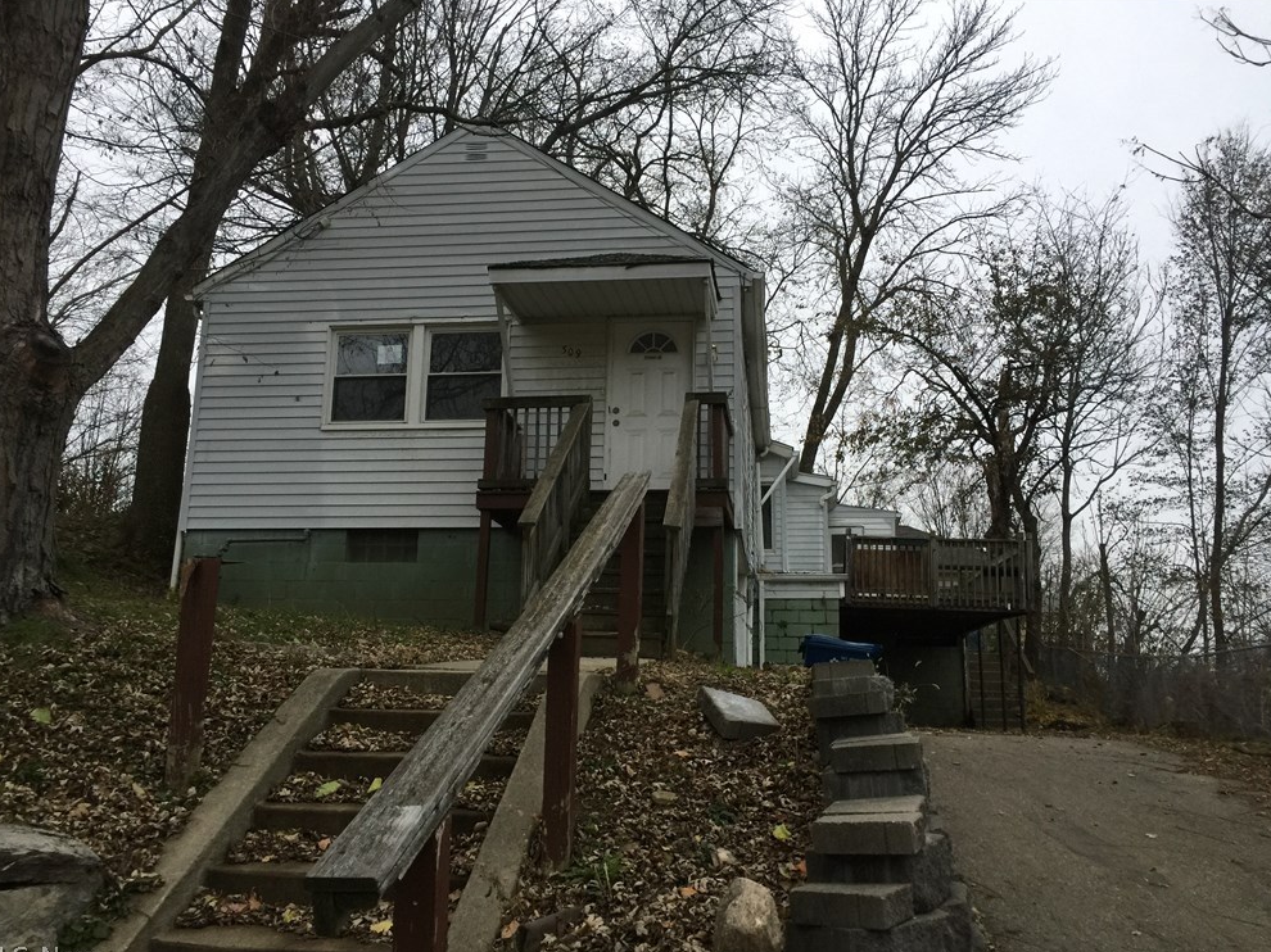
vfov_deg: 46.8
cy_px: 486
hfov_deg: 60.0
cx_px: 624
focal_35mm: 30
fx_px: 1101
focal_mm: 4.15
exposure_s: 1/30
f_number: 2.2
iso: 40
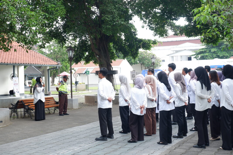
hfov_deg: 39.6
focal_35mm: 50
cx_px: 116
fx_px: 324
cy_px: 78
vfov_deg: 27.0
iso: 200
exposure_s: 1/125
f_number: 4.9
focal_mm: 33.3
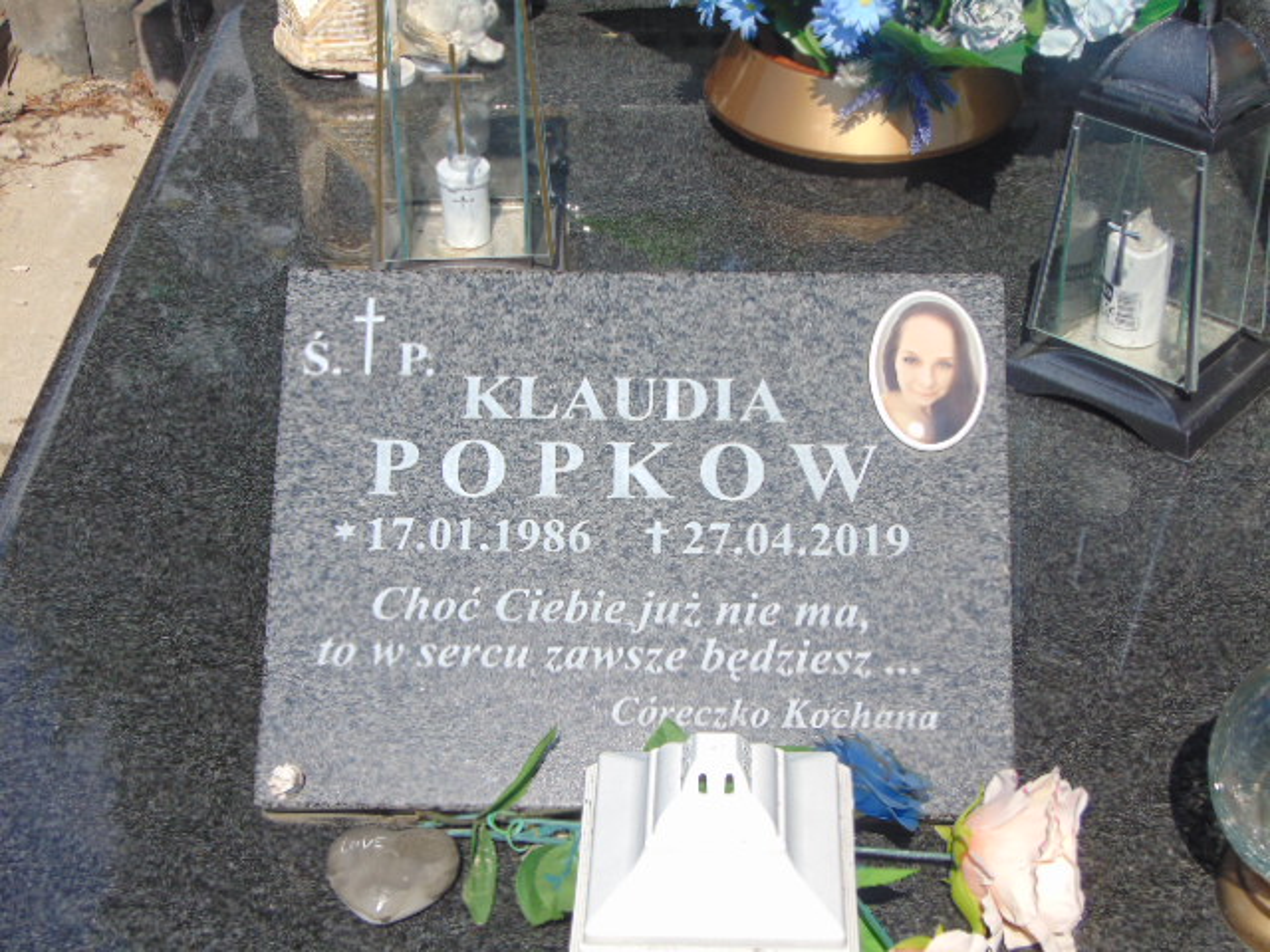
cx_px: 635
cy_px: 476
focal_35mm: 60
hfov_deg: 32.2
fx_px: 2201
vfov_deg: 24.4
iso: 80
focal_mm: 10.8
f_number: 9.3
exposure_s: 1/250
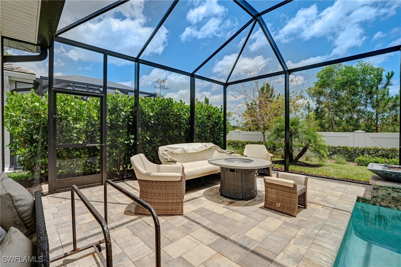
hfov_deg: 96.8
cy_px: 134
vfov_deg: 73.7
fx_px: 178
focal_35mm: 16
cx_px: 200
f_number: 9
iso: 200
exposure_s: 1/500
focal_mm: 16
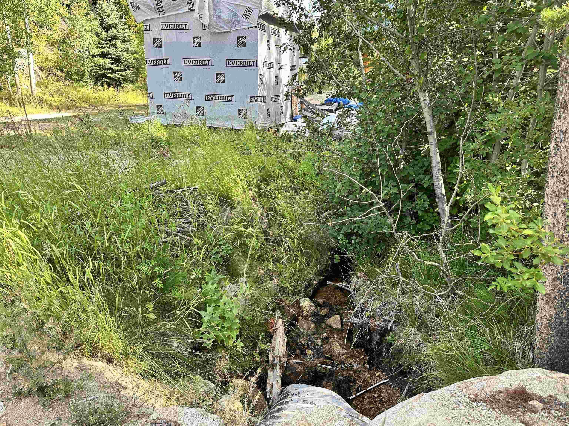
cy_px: 213
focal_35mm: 24
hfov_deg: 71.6
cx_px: 284
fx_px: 394
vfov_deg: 56.8
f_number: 1.78
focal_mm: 6.86
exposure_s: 1/271
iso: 80
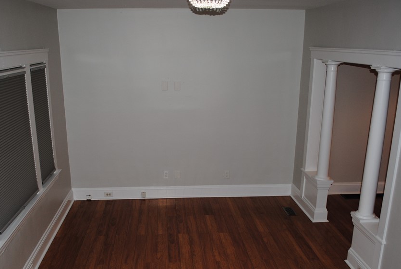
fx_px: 391
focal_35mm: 35
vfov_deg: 37.7
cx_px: 180
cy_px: 172
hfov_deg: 54.2
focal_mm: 18
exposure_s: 1/60
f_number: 3.5
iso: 200
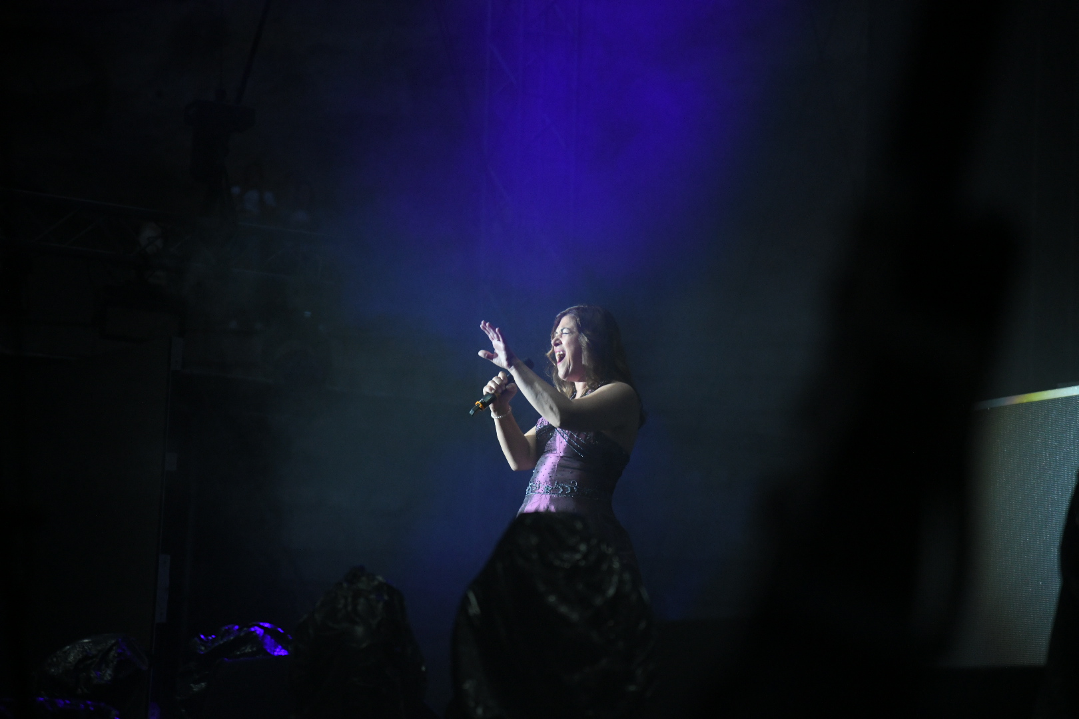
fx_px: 3596
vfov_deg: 11.4
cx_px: 540
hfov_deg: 17.1
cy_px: 360
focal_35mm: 120
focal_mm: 120
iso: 4000
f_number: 4
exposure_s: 1/640
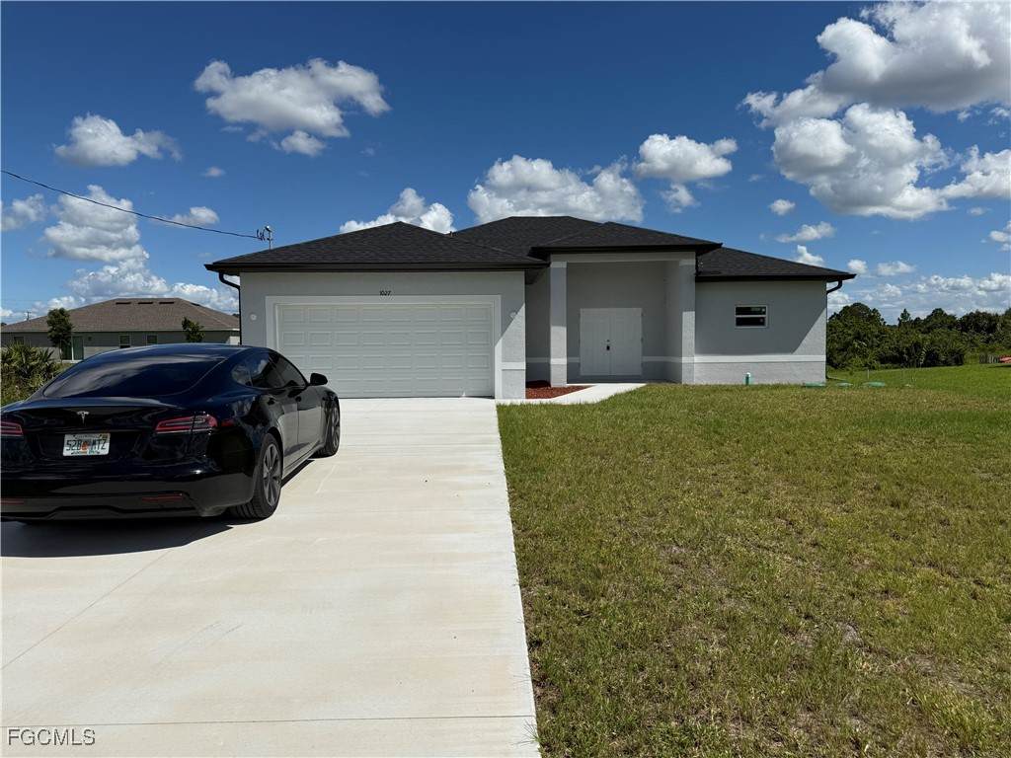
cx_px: 506
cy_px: 379
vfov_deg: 56.8
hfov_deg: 71.6
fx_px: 701
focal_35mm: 24
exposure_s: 1/11905
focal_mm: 6.76
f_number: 1.78
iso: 80
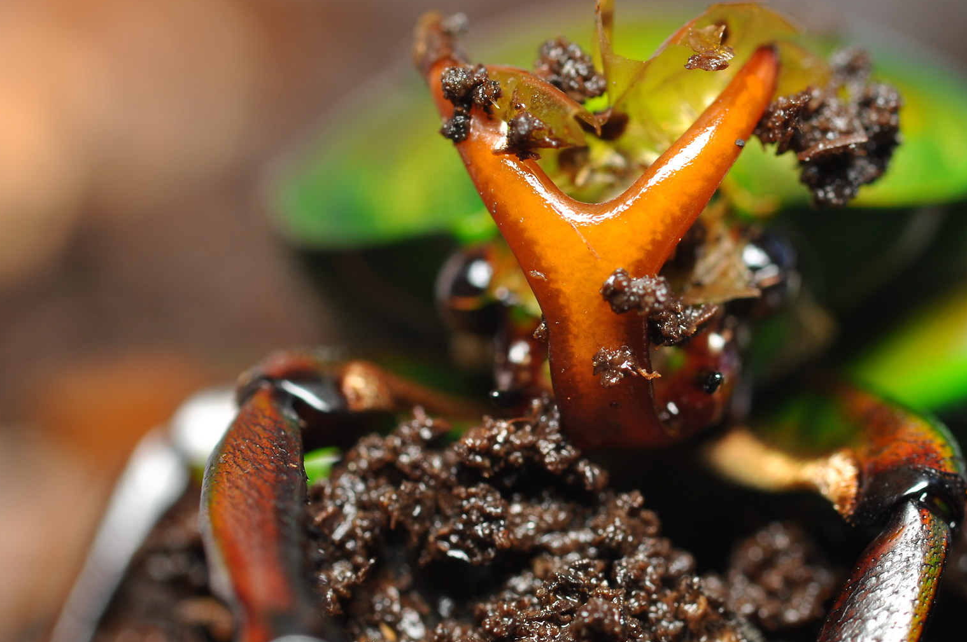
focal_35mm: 249
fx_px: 6675
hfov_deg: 8.3
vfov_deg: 5.5
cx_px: 591
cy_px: 270
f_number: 11
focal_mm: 105
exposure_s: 1/200
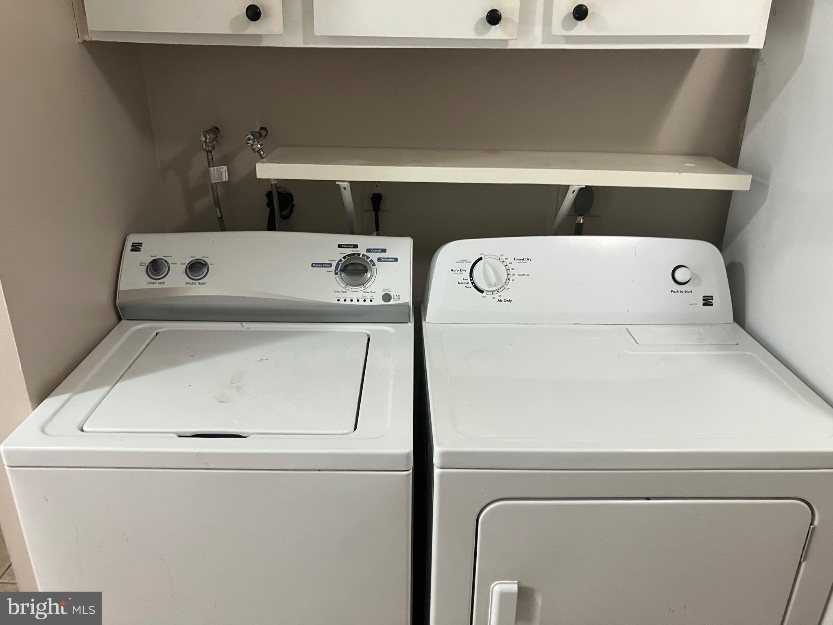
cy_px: 312
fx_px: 674
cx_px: 416
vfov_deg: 49.7
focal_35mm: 28
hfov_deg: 63.4
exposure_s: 1/60
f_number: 1.8
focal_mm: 3.99
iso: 160
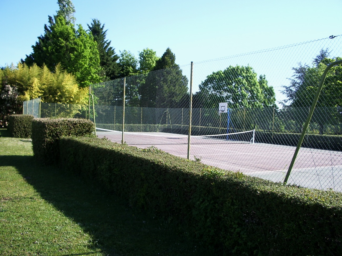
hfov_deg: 52.6
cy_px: 128
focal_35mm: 35
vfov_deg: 40.7
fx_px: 346
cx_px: 171
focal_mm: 5.8
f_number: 4.3
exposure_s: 1/200
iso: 50
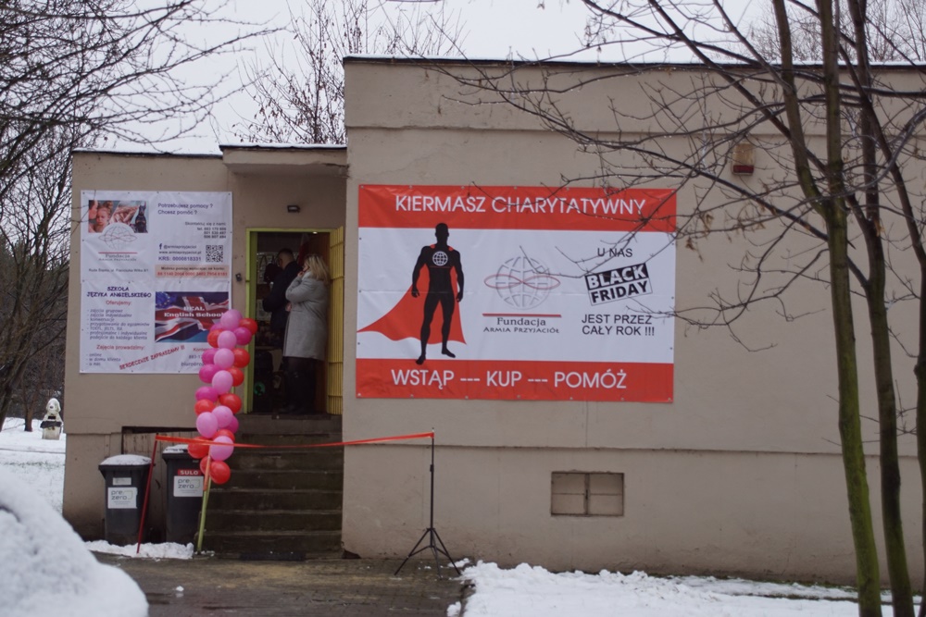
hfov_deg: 29.9
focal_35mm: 68
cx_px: 463
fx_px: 1736
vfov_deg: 20.2
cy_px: 308
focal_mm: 45
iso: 400
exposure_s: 1/160
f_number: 4.5
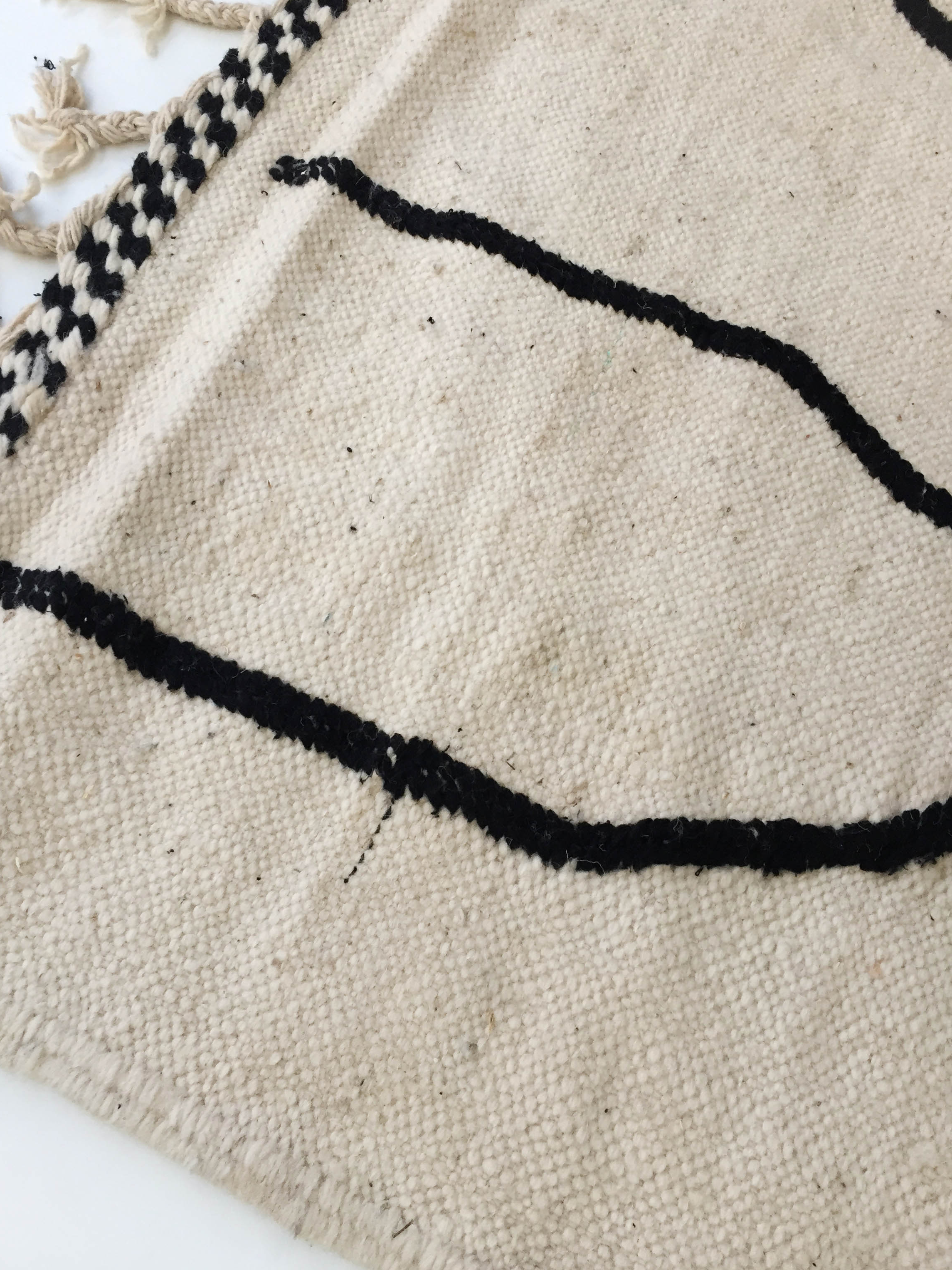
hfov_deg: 45.4
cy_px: 621
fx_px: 1137
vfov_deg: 58.3
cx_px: 451
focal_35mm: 31
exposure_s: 1/33
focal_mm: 4.15
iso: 100
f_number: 2.2
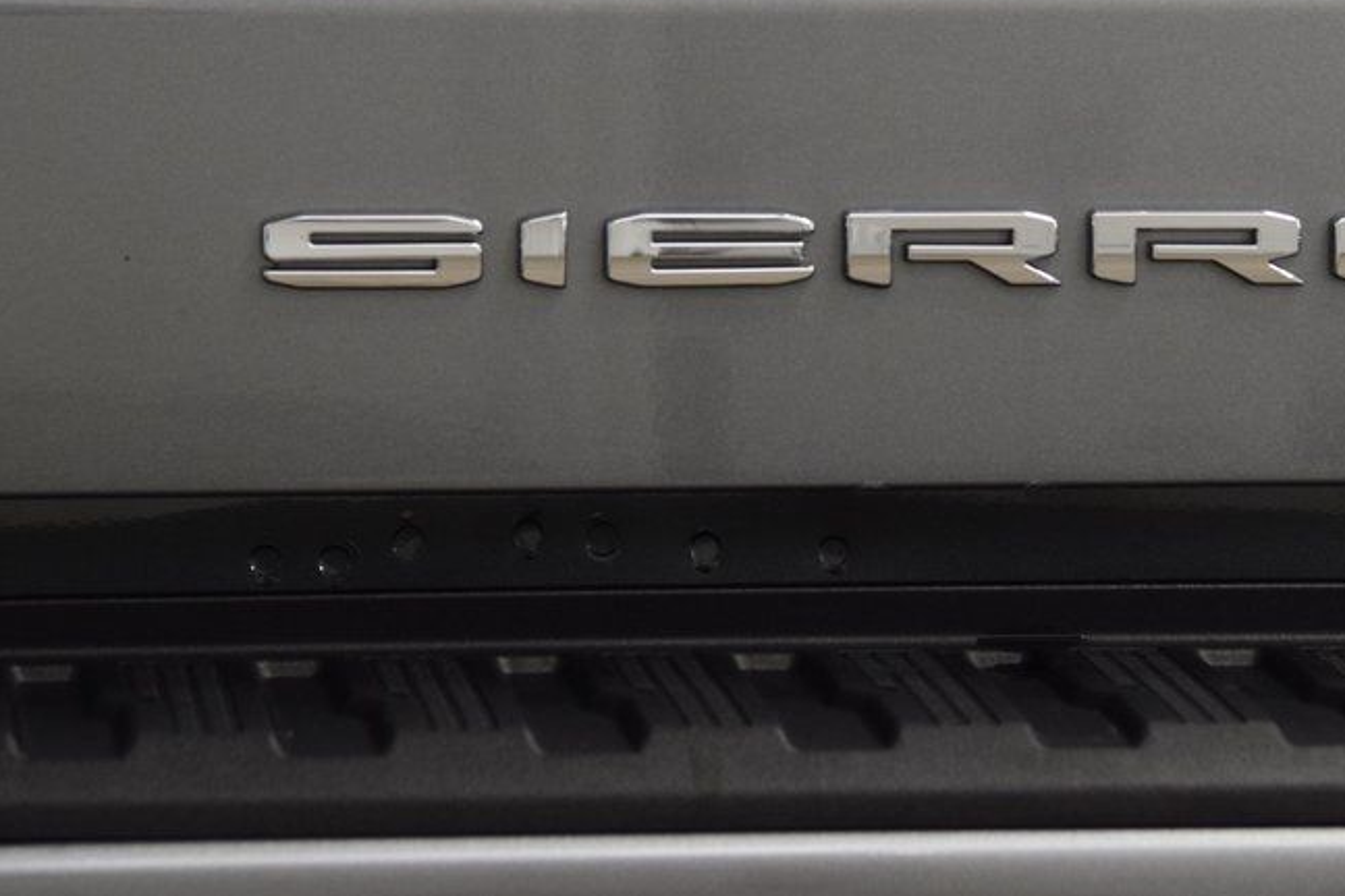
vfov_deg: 8.3
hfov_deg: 12.4
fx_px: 6201
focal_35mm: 166
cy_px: 192
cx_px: 895
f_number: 7.1
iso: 1250
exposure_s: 1/30
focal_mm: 70
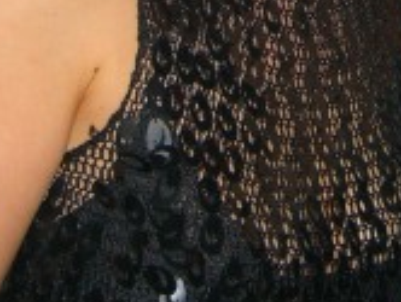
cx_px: 377
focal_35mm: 137
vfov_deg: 10.4
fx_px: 1589
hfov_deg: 14.2
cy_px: -181
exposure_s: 1/60
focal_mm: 7.9
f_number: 2.8
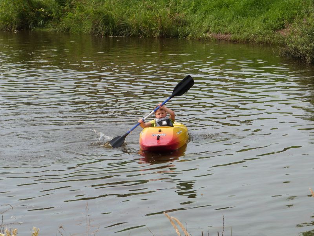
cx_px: 157
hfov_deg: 14.1
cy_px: 118
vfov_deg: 10.6
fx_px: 1270
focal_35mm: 140
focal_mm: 25.4
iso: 100
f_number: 5.6
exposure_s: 1/320
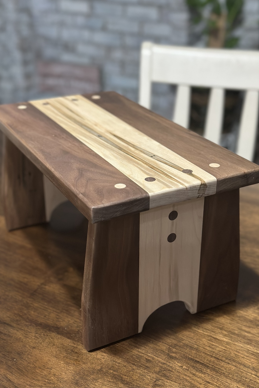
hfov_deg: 27.0
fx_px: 540
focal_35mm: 50
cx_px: 126
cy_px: 194
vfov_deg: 39.6
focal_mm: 6.86
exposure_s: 1/40
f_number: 1.78
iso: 320
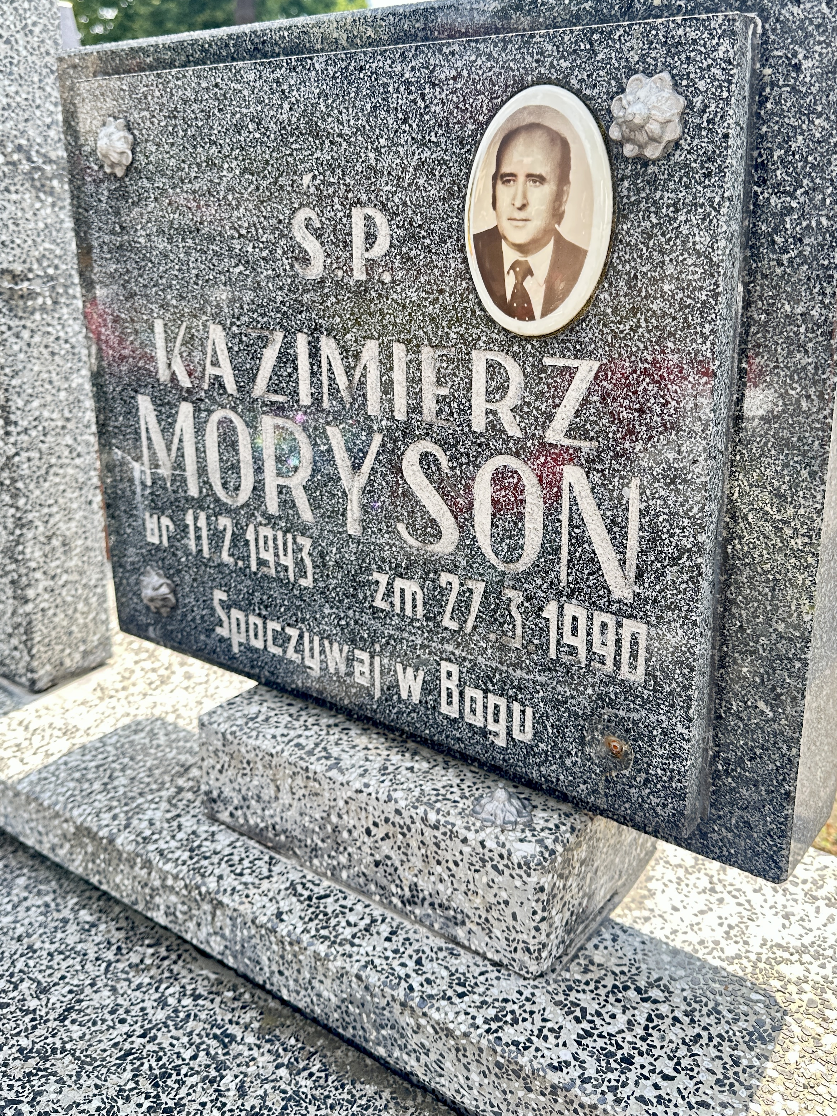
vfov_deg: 58.2
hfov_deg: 45.4
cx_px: 434
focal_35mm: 31
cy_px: 484
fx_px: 1000
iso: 80
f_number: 1.78
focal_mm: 6.86
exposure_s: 1/343
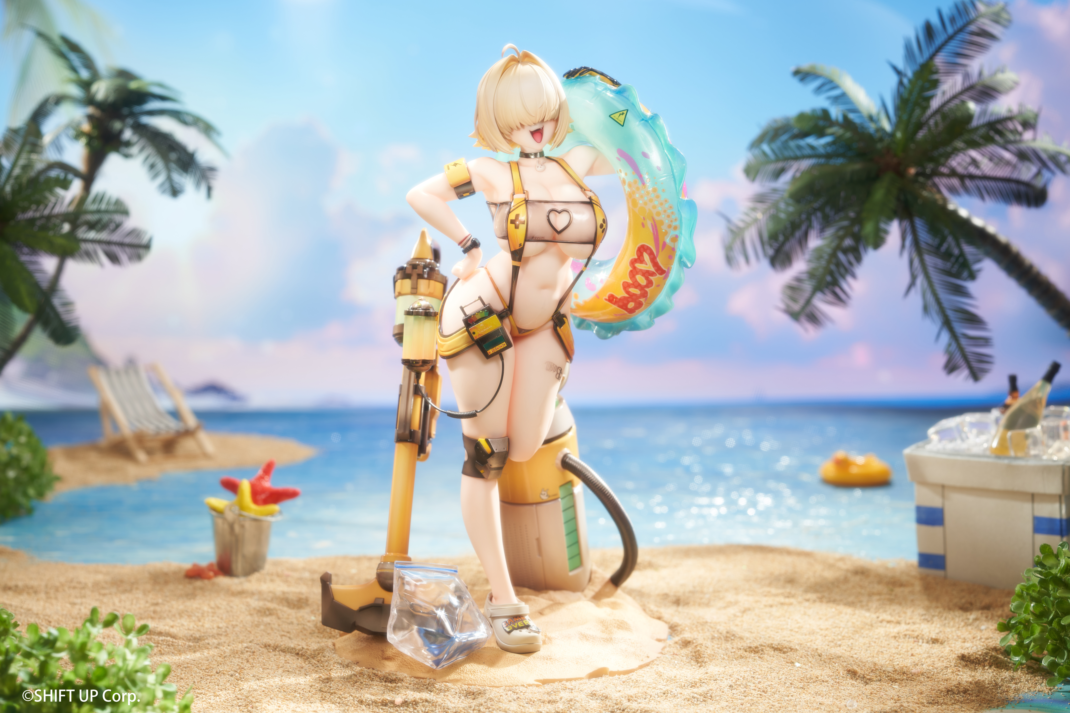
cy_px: 356
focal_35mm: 65
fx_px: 1932
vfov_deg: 20.9
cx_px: 535
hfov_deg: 31.0
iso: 100
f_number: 5.6
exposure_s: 1/6
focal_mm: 65
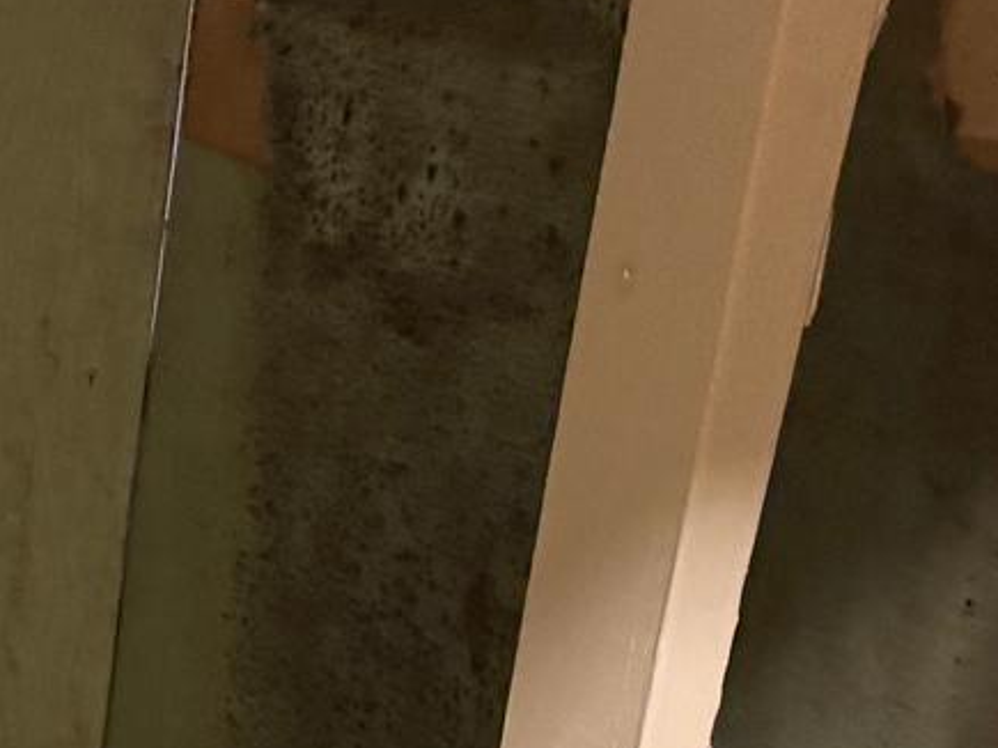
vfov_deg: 12.6
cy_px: 1039
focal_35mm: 113
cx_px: -1048
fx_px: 3257
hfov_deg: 14.3
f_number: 1.78
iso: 800
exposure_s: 1/40
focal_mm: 6.76
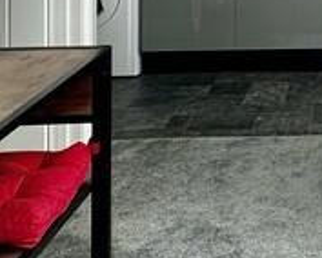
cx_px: 435
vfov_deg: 17.3
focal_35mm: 79
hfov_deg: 21.5
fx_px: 754
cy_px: -142
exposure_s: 1/99
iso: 50
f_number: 2.2
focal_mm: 2.22
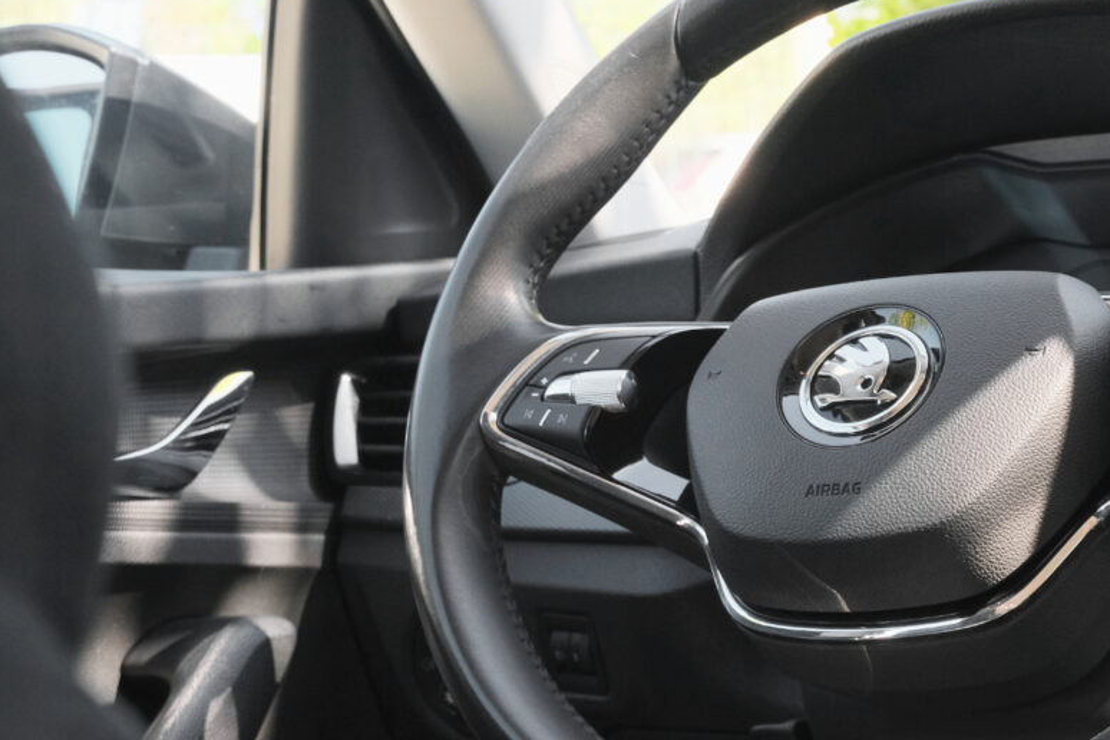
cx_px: 618
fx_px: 2775
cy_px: 392
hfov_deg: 22.6
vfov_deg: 15.2
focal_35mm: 90
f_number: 9
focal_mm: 45
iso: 2000
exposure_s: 1/80
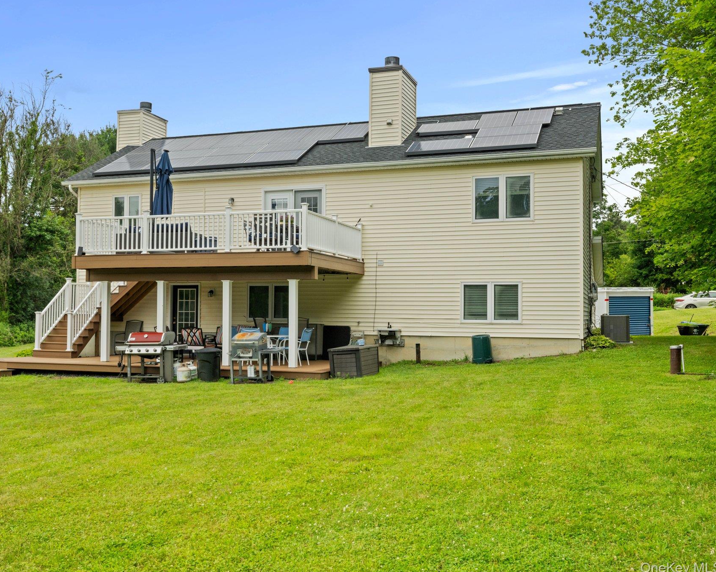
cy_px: 288
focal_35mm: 40
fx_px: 847
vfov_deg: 37.3
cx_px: 291
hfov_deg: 45.6
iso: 800
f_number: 8
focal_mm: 35
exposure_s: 1/160
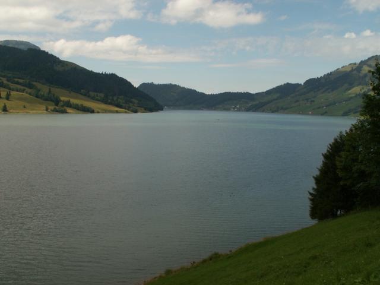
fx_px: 384
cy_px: 142
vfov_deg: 40.7
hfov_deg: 52.6
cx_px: 190
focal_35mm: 35
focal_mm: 5.86
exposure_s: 1/160
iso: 50
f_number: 8
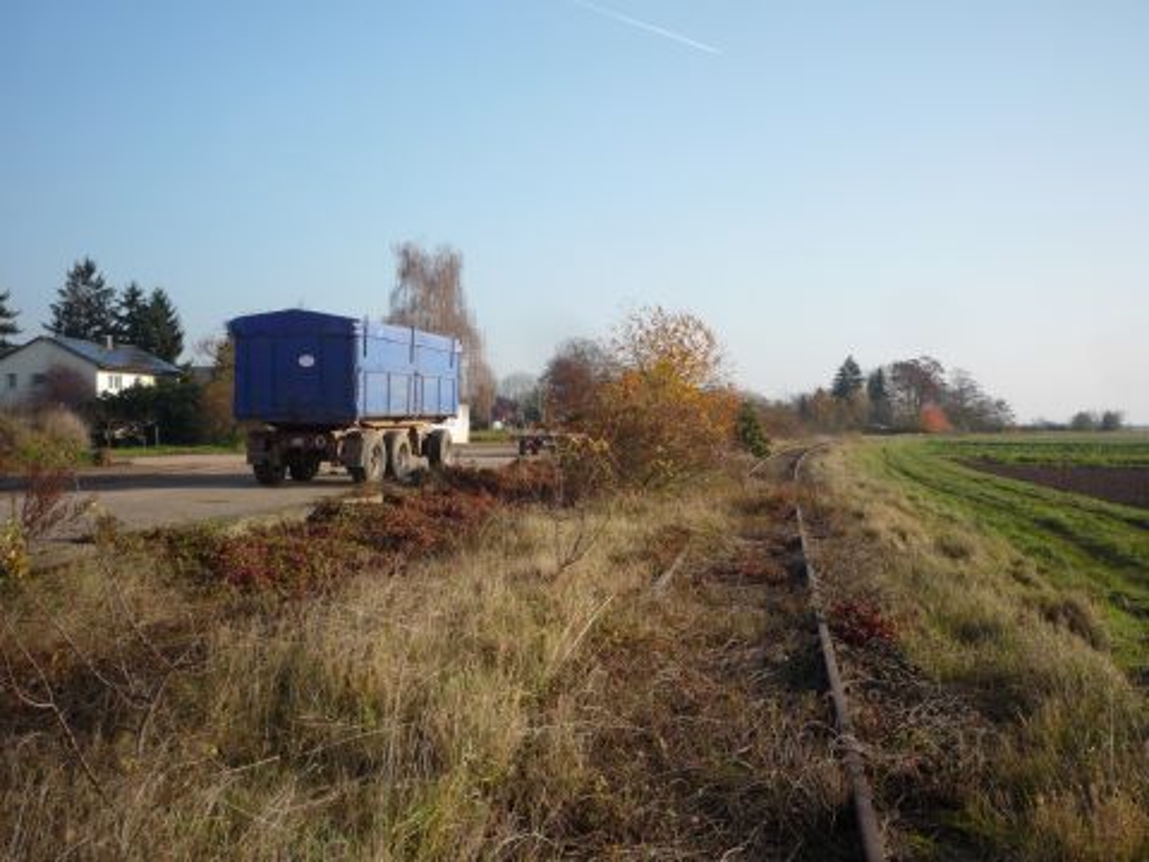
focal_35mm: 32
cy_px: 431
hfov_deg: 56.8
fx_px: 1062
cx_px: 574
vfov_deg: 44.2
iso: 100
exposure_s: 1/400
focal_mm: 5.2
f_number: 4.5
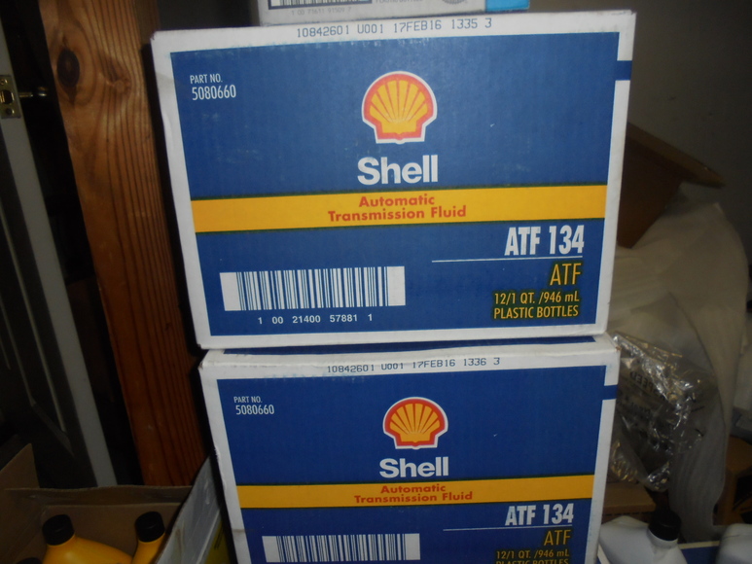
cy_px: 282
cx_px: 376
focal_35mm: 26
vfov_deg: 53.1
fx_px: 565
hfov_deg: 67.3
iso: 200
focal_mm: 4.6
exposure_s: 1/30
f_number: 3.5
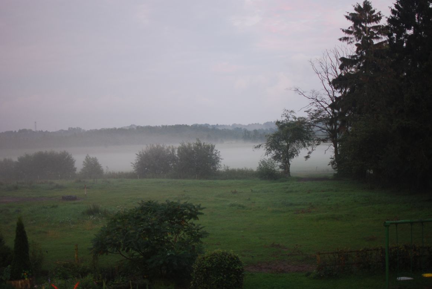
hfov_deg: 37.8
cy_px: 144
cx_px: 216
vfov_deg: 25.8
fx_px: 631
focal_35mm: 52
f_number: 1.8
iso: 400
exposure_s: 1/80
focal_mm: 35
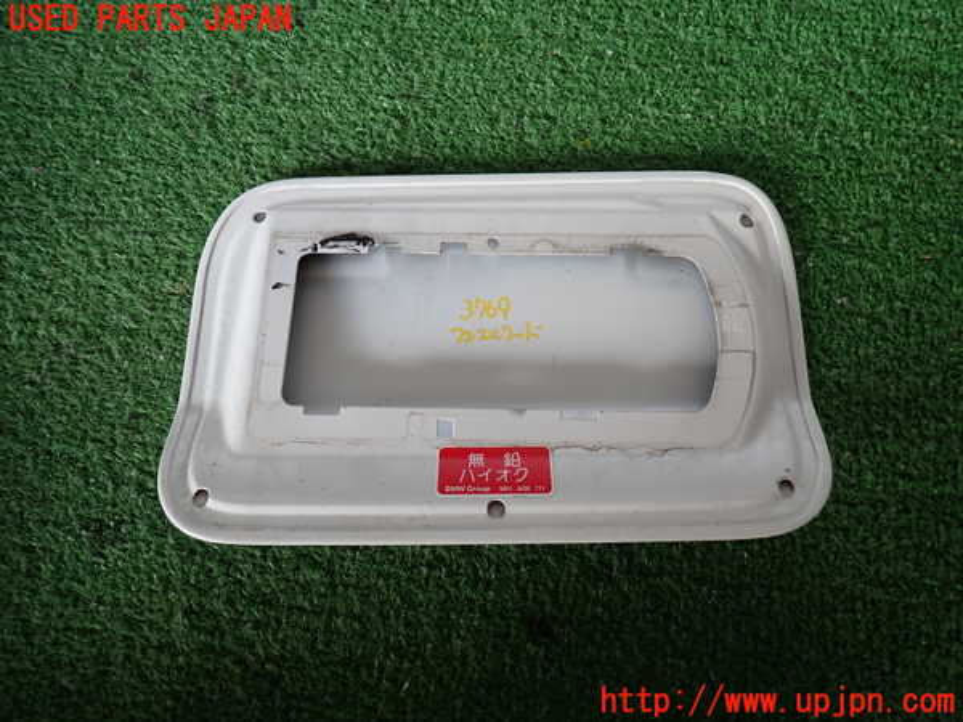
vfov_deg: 54.9
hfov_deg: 69.4
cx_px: 482
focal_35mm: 25
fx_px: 695
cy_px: 361
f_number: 2
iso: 100
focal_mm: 4.5
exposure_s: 1/80
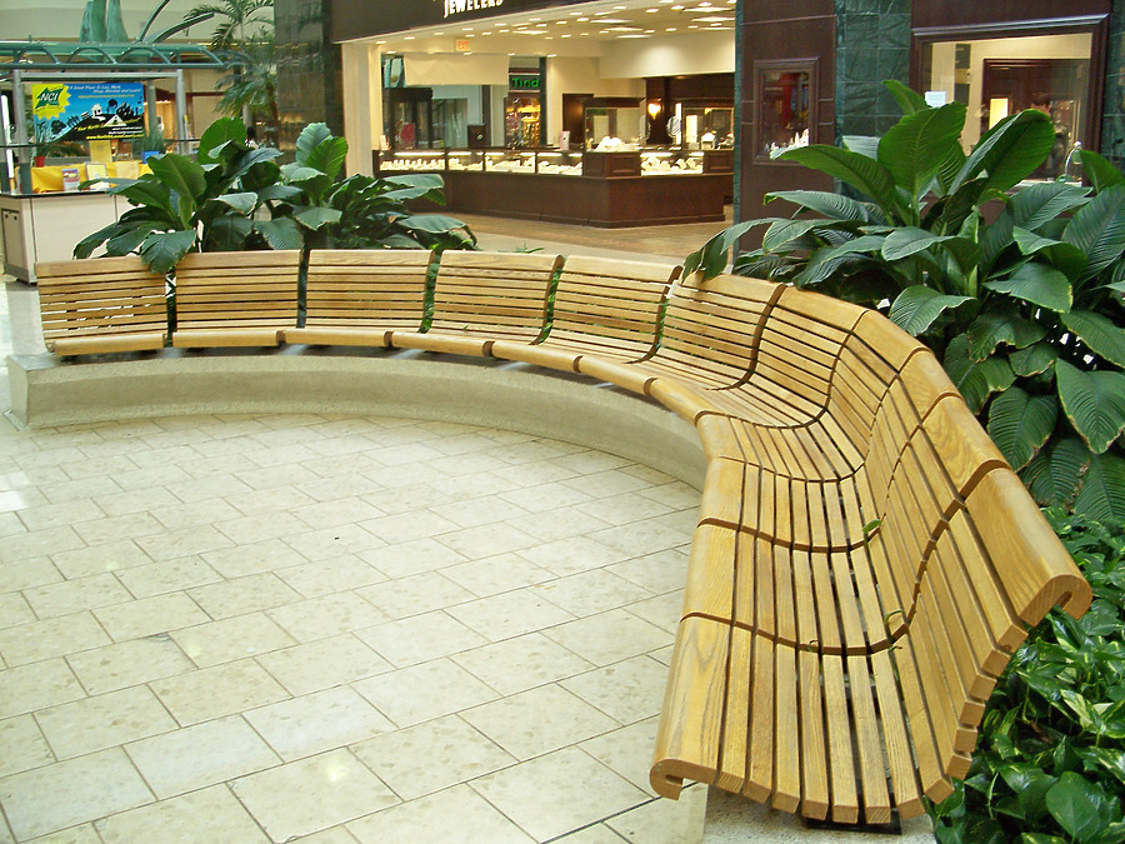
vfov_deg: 38.7
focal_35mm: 37
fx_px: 1202
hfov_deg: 50.1
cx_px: 562
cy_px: 422
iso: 100
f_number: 2.8
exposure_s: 1/30
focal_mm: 7.8
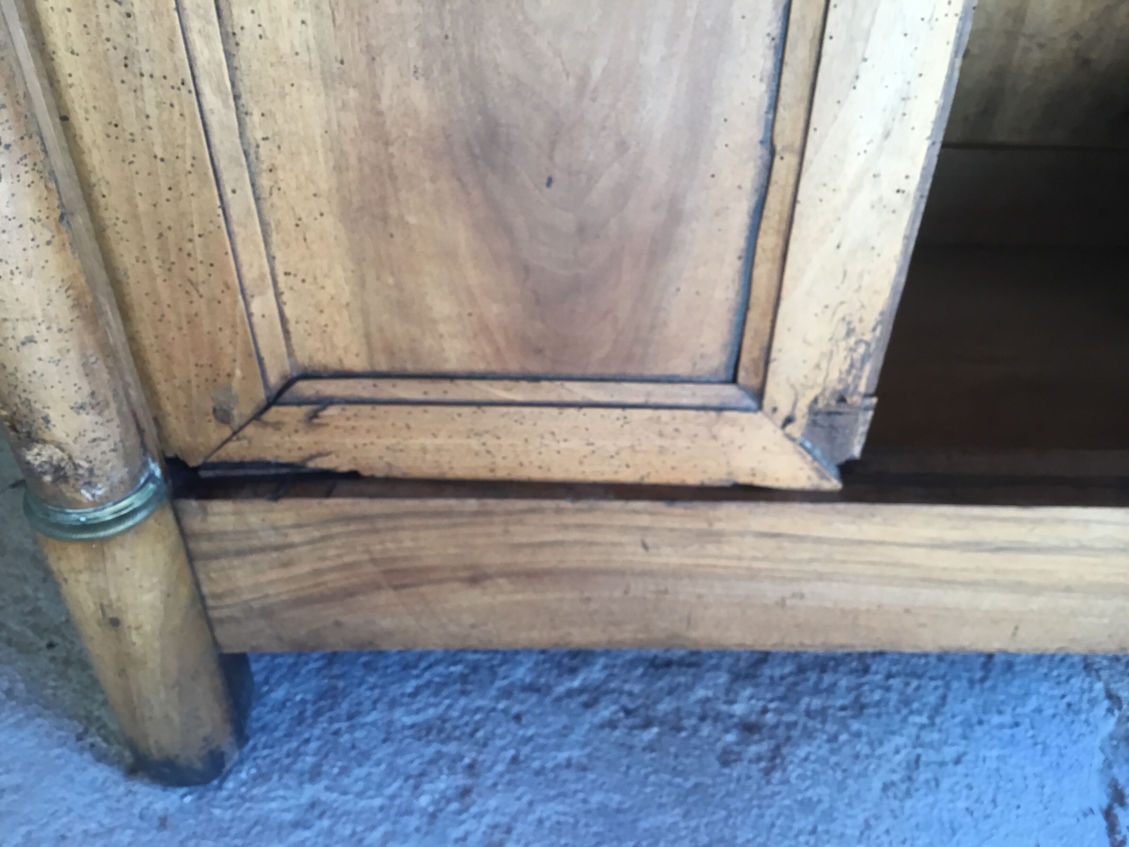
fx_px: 1011
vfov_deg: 45.4
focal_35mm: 31
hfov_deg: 58.4
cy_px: 424
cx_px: 564
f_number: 2.4
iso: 32
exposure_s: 1/33
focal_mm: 3.3
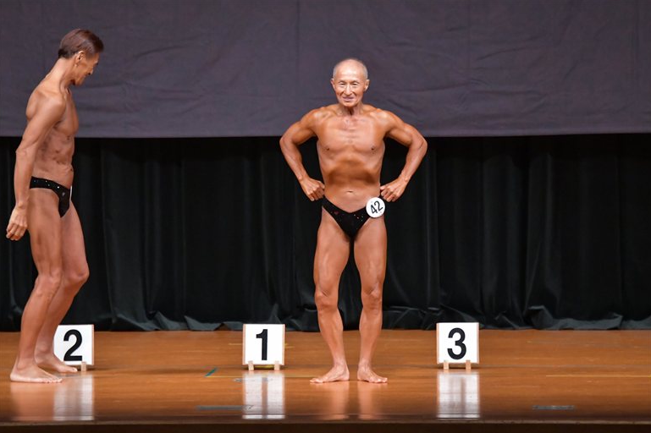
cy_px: 217
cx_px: 326
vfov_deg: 5.3
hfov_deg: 8.0
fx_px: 4645
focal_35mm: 257
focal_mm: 170
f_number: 5.6
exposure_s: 1/400
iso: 6400
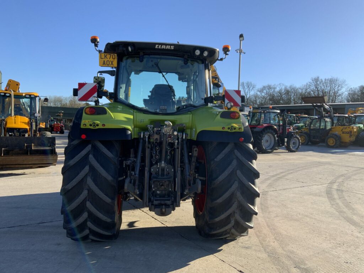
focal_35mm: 29
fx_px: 305
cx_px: 182
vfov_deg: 48.2
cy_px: 136
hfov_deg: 61.7
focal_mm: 3
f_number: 1.8
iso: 16
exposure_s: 1/1076
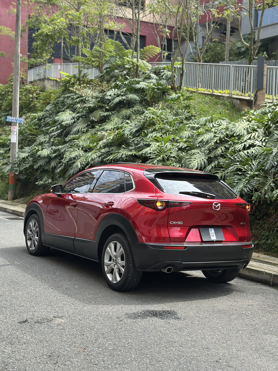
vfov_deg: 39.7
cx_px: 139
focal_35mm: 48
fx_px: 514
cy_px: 186
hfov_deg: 30.3
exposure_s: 1/803
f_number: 1.78
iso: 80
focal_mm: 6.86
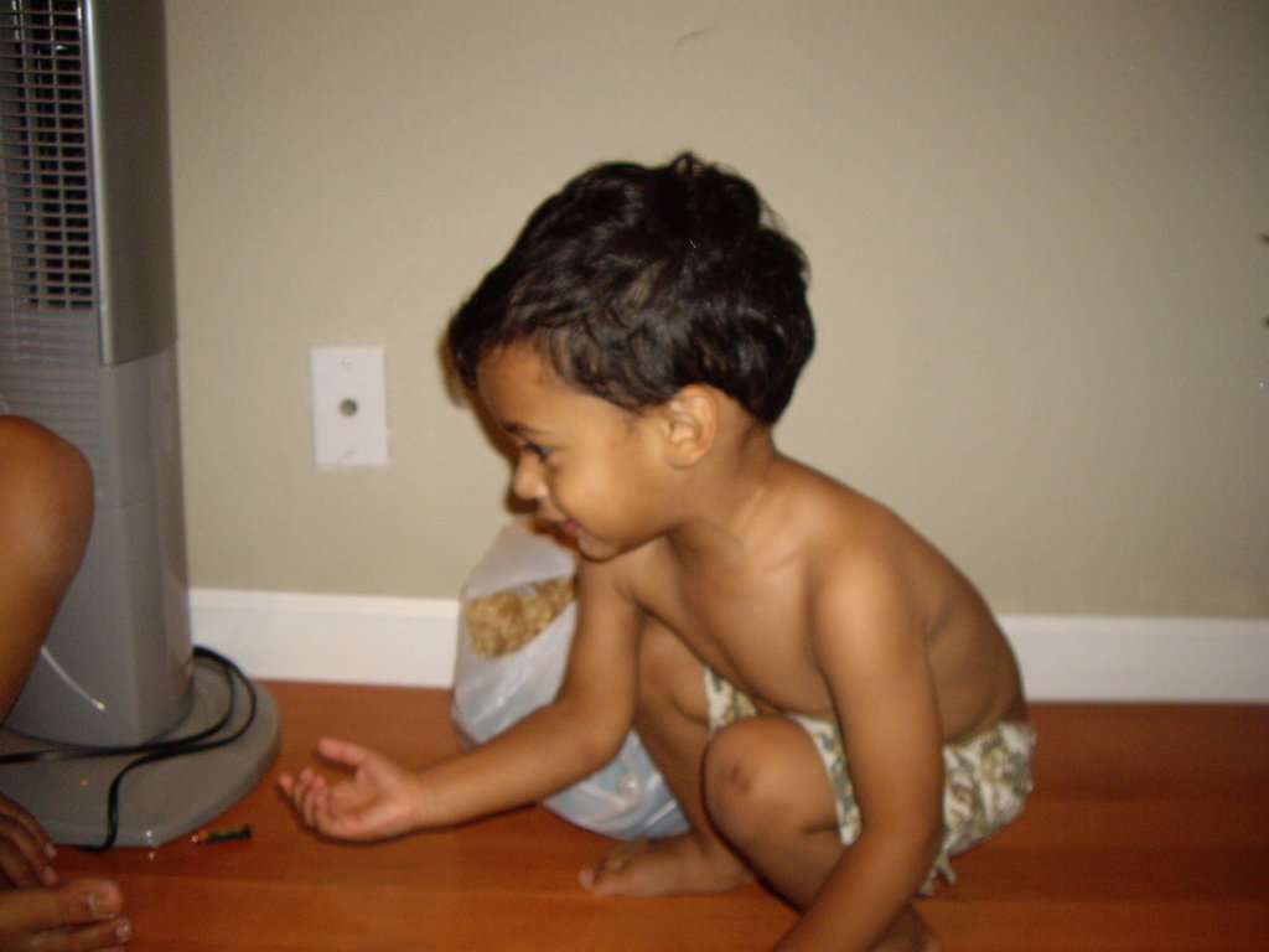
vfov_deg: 37.7
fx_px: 1393
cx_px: 634
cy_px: 476
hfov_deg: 49.0
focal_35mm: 38
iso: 200
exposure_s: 1/40
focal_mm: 6.2
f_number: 2.7
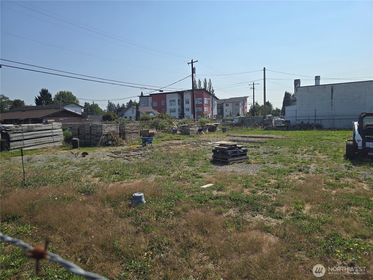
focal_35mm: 23
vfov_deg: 58.9
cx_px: 186
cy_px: 140
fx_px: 248
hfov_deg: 73.9
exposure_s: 1/1304
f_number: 1.7
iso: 12
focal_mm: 6.3
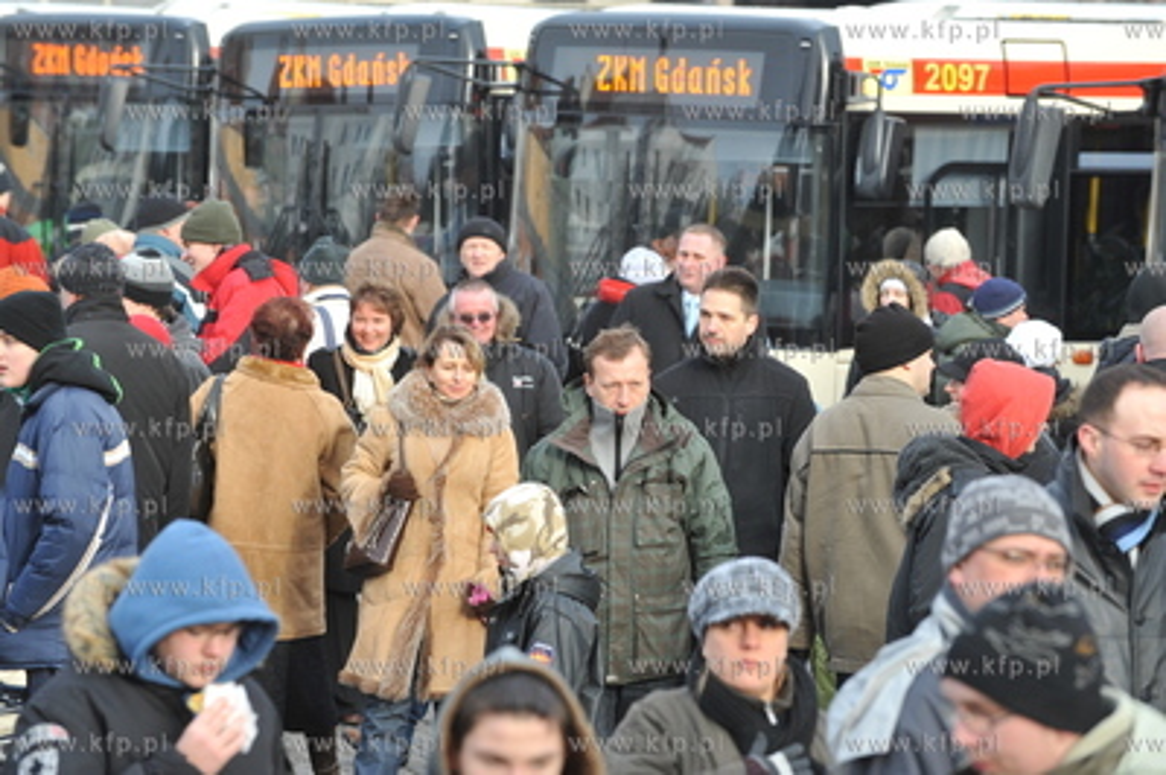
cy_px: 388
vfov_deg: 6.9
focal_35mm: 200
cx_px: 583
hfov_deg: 10.3
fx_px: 6472
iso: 640
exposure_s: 1/250
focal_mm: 200
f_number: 8
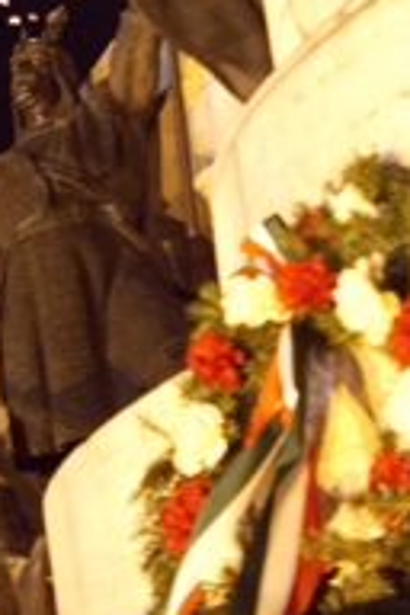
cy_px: -64
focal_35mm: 63
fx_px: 1076
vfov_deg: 28.8
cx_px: -67
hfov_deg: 20.3
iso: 400
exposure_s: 1/2.5
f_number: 3.2
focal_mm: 4.6
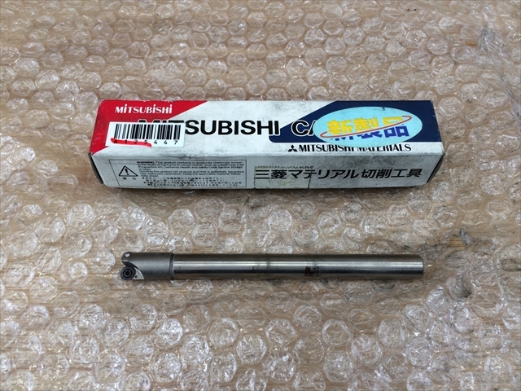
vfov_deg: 48.2
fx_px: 436
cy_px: 196
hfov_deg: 61.7
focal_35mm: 29
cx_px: 260
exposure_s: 1/30
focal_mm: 4.15
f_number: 2.2
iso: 40
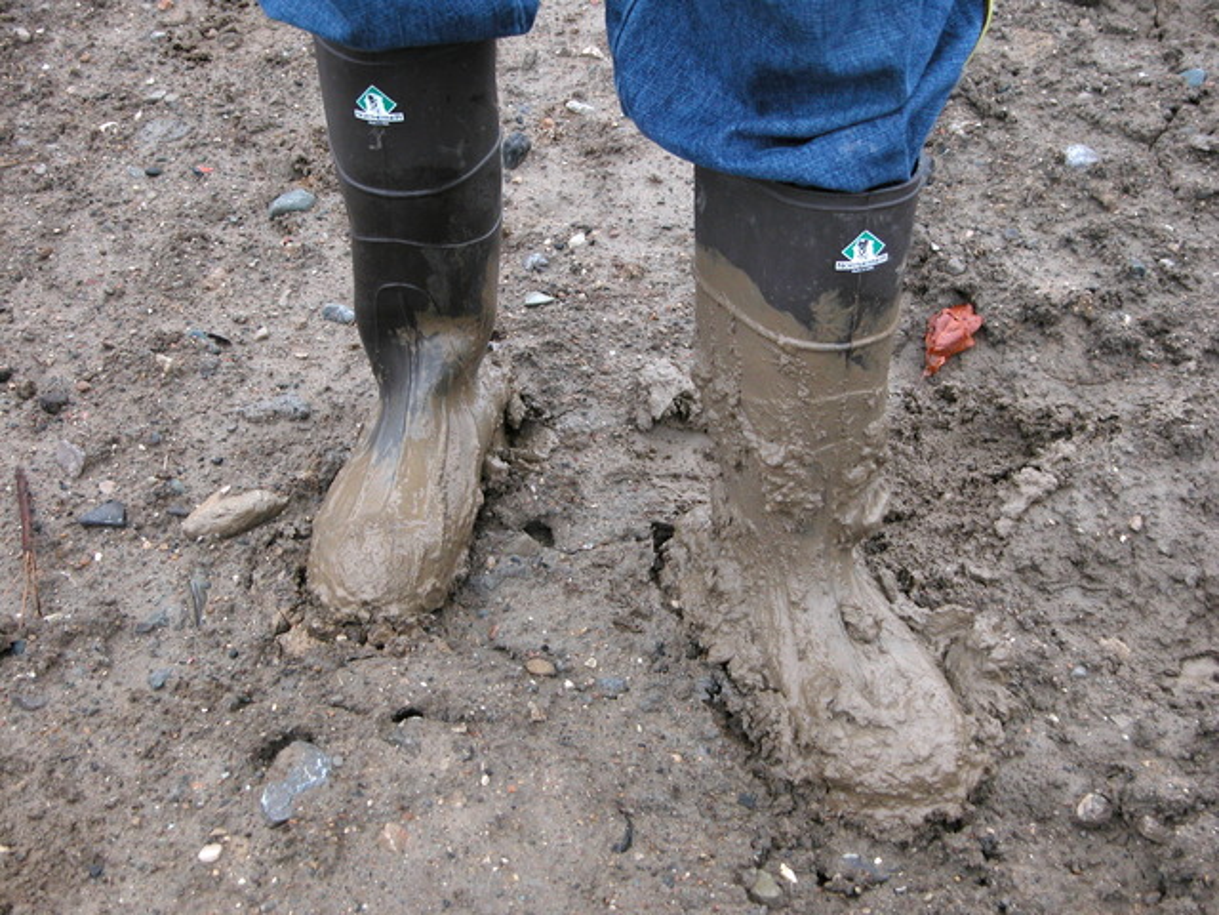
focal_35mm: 70
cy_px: 458
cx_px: 610
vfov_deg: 21.0
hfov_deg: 27.8
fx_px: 2465
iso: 100
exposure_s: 1/125
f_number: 3.3
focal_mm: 17.8
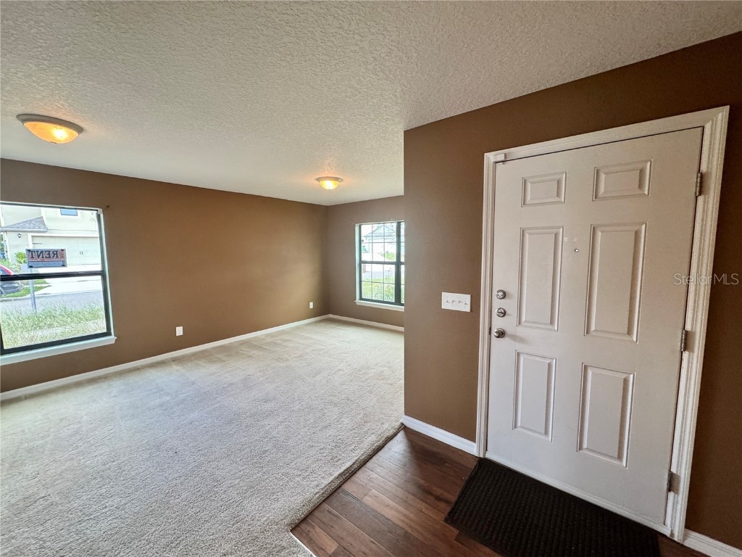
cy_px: 278
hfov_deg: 102.1
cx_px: 371
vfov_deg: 85.7
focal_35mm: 14
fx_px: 300
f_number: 2.2
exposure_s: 1/120
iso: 250
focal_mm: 2.22
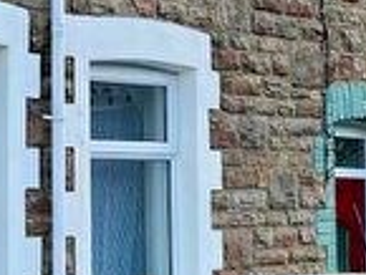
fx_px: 1481
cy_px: 42
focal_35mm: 140
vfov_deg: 10.6
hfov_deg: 14.0
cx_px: 38
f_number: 1.8
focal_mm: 3
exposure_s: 1/454
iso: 16
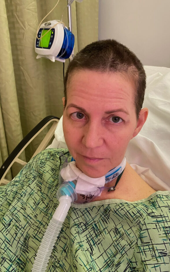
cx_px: 93
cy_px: 125
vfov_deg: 62.8
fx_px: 222
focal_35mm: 30
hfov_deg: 41.8
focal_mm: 4.25
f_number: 1.8
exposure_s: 1/60
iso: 400
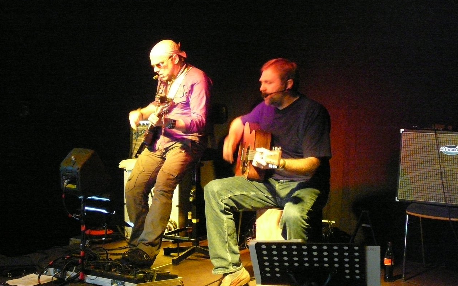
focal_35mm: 63
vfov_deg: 20.6
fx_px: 786
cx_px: 228
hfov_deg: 32.5
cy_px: 151
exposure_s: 1/20
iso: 800
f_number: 3.5
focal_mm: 8.7
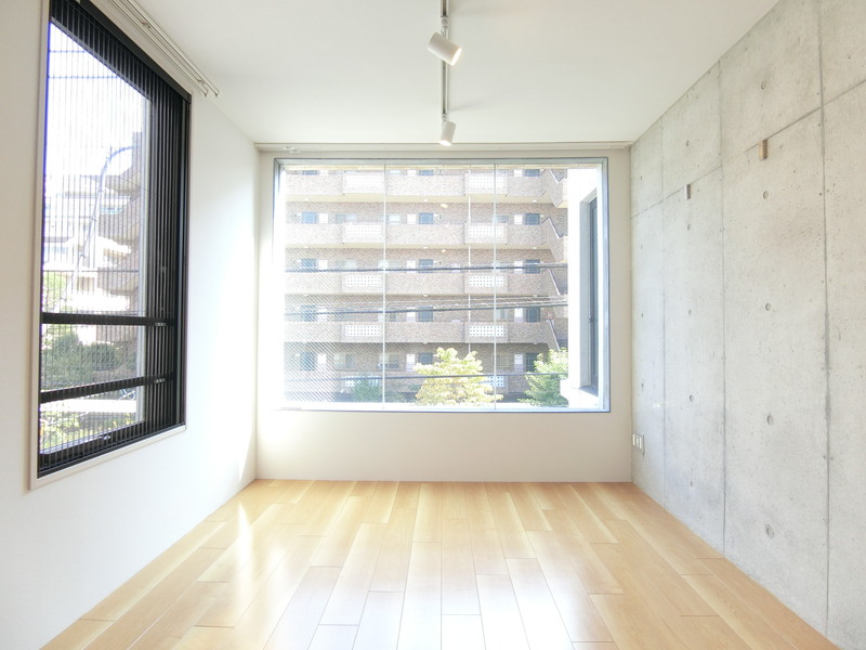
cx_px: 433
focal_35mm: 19
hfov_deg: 84.7
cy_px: 325
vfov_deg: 68.7
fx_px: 475
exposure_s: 1/125
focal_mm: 4.06
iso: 100
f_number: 2.7
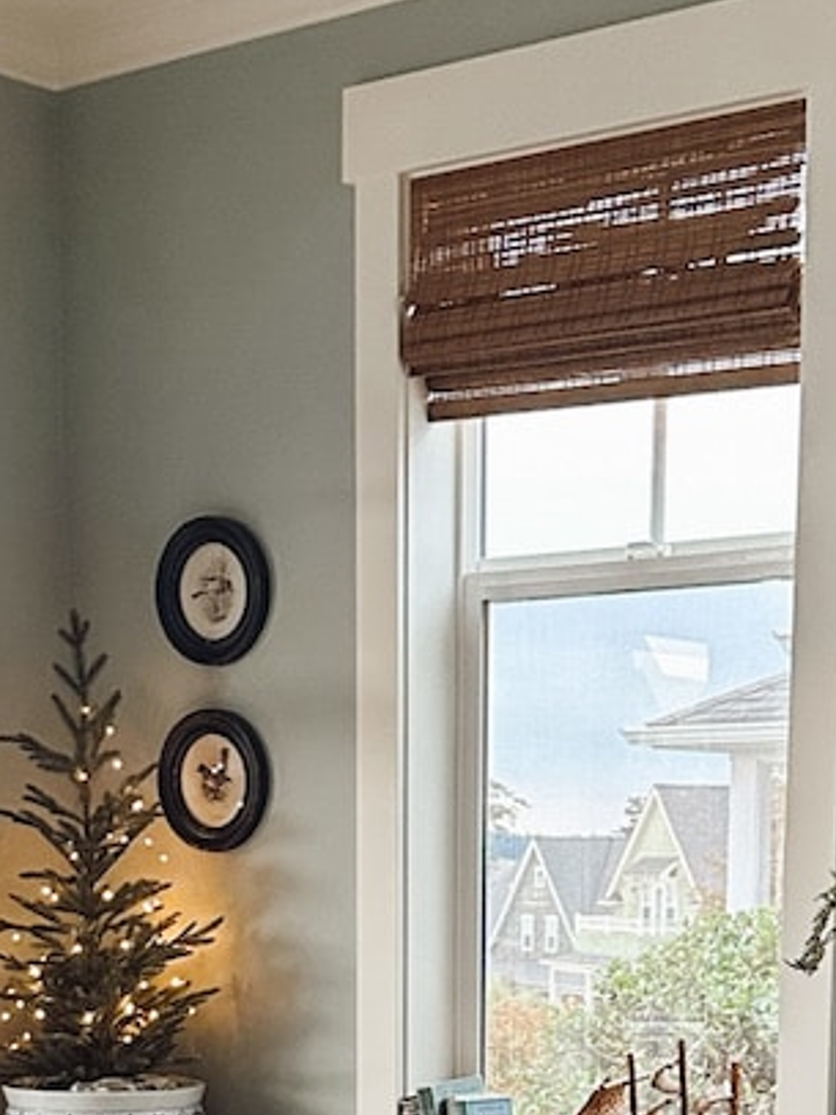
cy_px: 1259
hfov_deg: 19.1
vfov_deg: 23.6
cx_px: 389
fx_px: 2481
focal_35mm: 77
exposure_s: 1/50
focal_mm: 6.86
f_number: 1.8
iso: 640
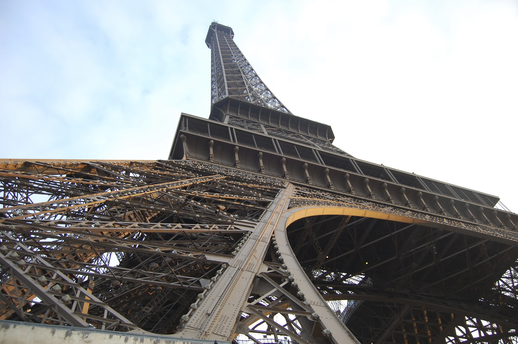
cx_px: 259
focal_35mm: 27
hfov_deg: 67.4
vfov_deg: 47.8
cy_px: 172
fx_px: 388
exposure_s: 1/200
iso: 400
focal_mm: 18
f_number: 3.5
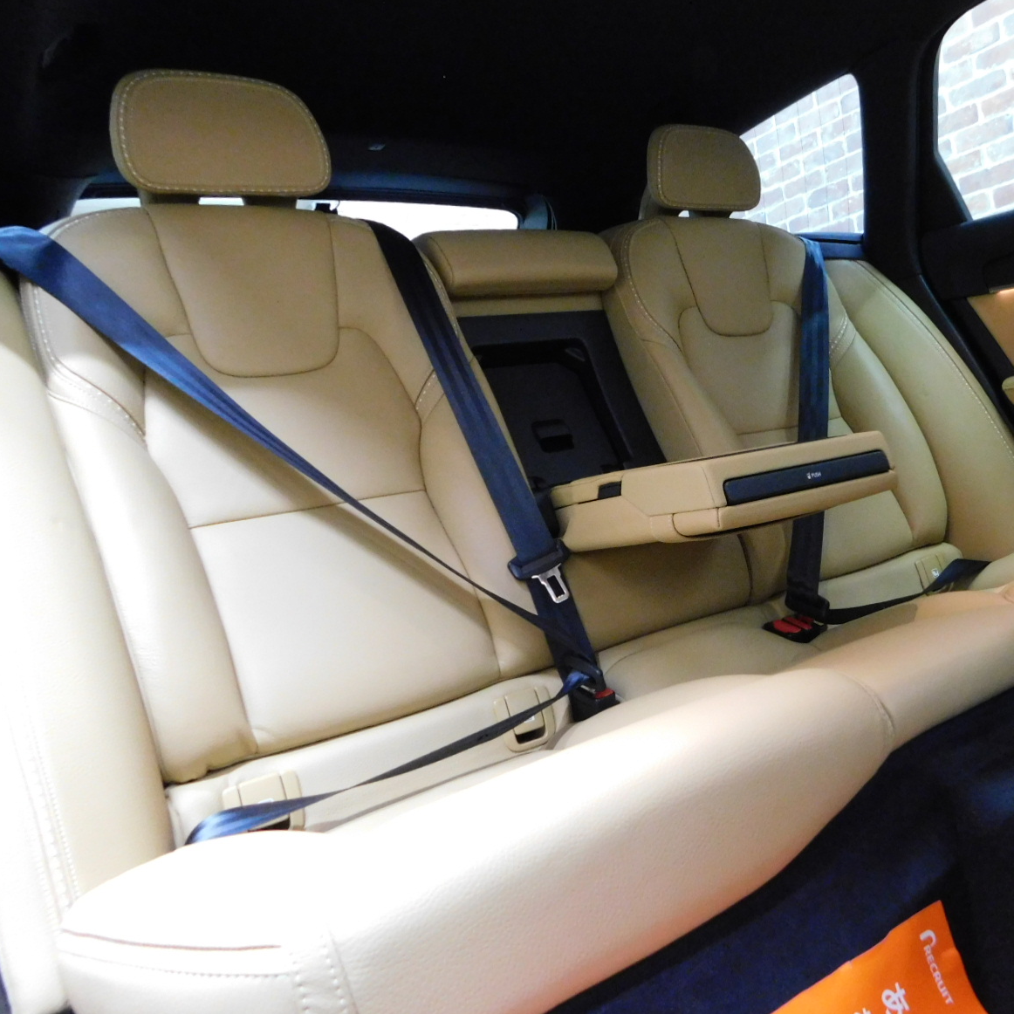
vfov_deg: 57.3
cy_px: 523
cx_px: 693
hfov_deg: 55.8
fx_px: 928
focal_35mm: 28
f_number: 3
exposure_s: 1/6
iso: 800
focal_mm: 4
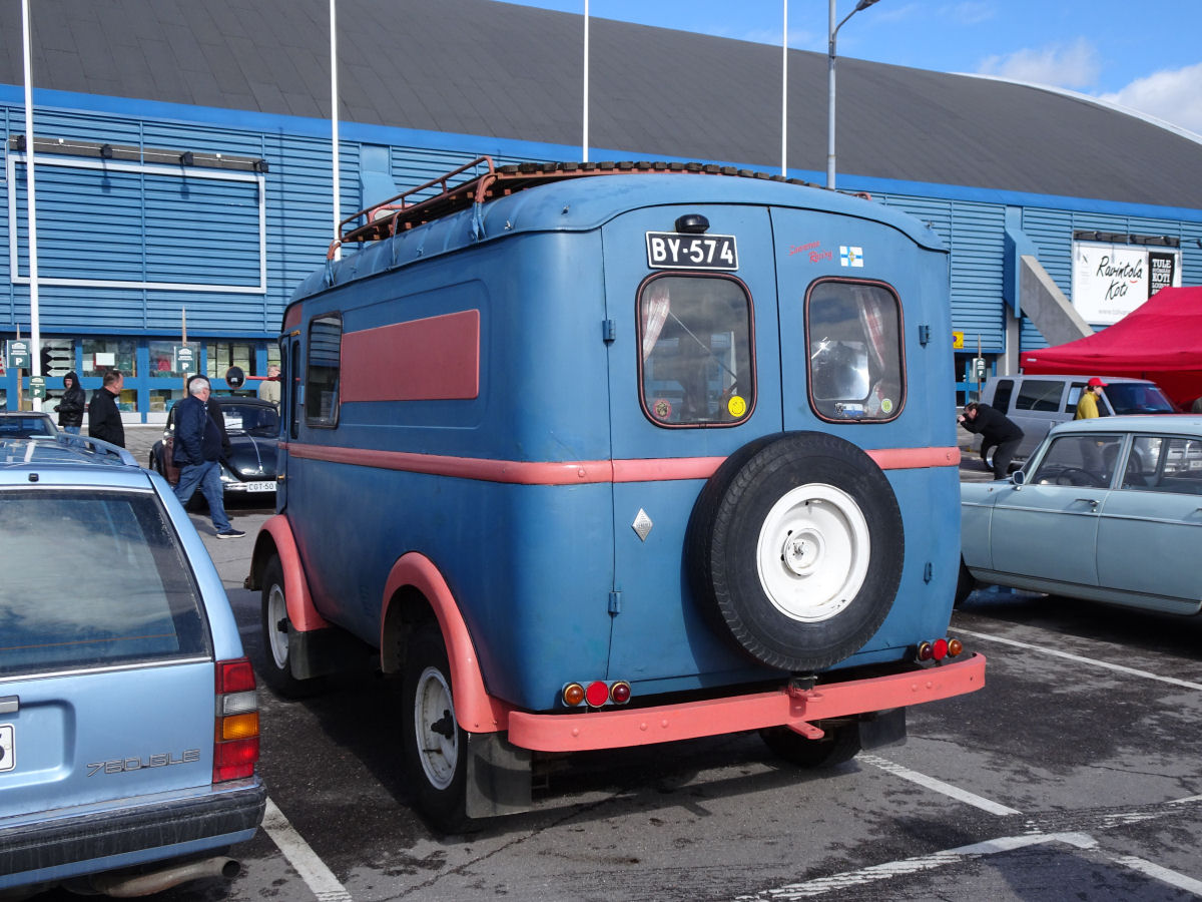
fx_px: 1215
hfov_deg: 52.6
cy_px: 451
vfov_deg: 40.7
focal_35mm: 35
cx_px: 601
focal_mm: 5.98
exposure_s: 1/500
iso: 80
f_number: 4
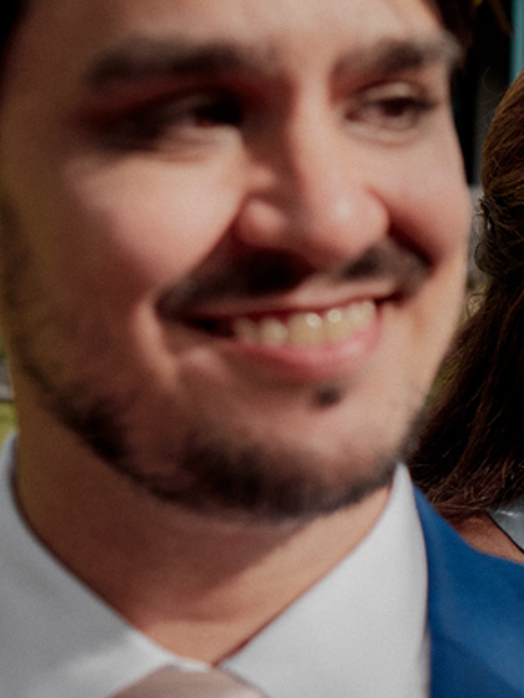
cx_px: 756
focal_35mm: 105
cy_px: 414
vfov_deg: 18.7
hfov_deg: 13.4
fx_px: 2118
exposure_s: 1/200
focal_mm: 35
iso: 100
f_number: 4
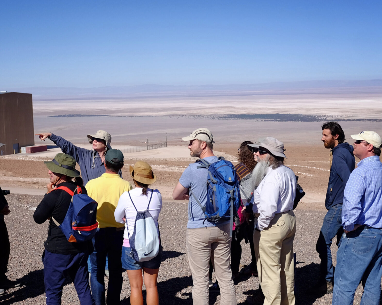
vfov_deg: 22.8
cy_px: 187
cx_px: 202
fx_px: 757
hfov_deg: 28.3
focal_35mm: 67
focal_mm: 29.2
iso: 200
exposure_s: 1/3000
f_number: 3.6
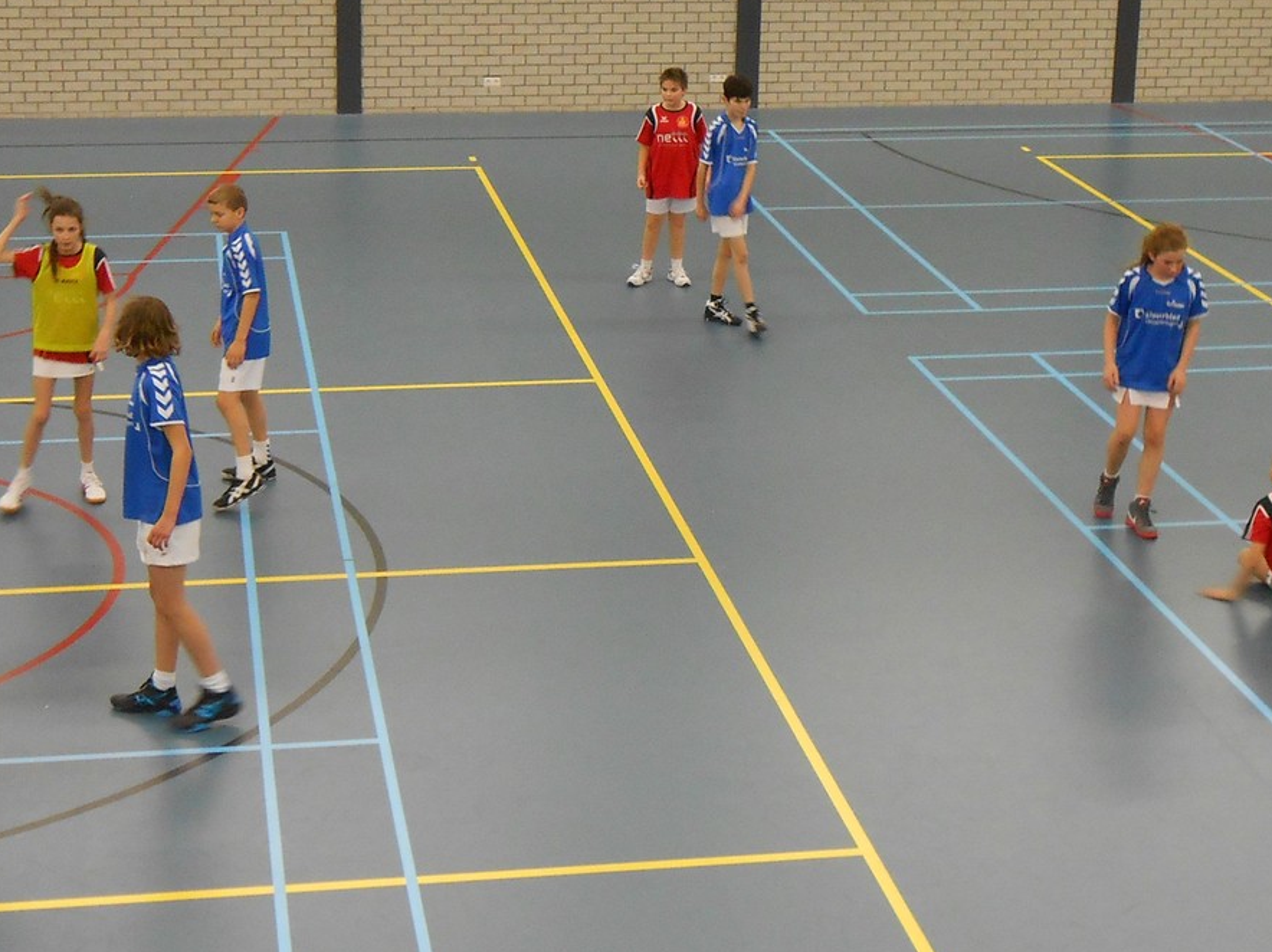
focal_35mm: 44
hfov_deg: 42.9
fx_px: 1616
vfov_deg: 32.8
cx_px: 705
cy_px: 416
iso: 250
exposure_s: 1/30
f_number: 4.2
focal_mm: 6.8
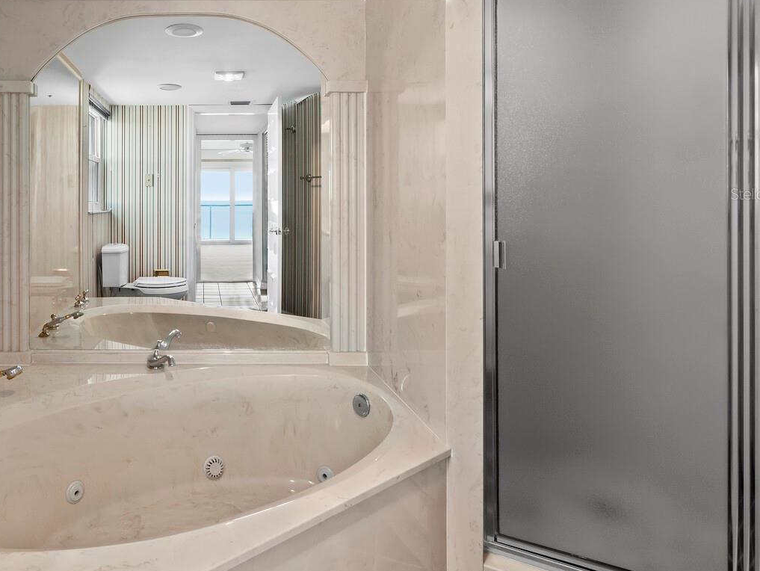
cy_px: 194
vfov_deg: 59.8
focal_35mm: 22
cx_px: 204
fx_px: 483
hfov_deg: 71.9
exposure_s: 1/2.5
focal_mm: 7
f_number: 13
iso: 320
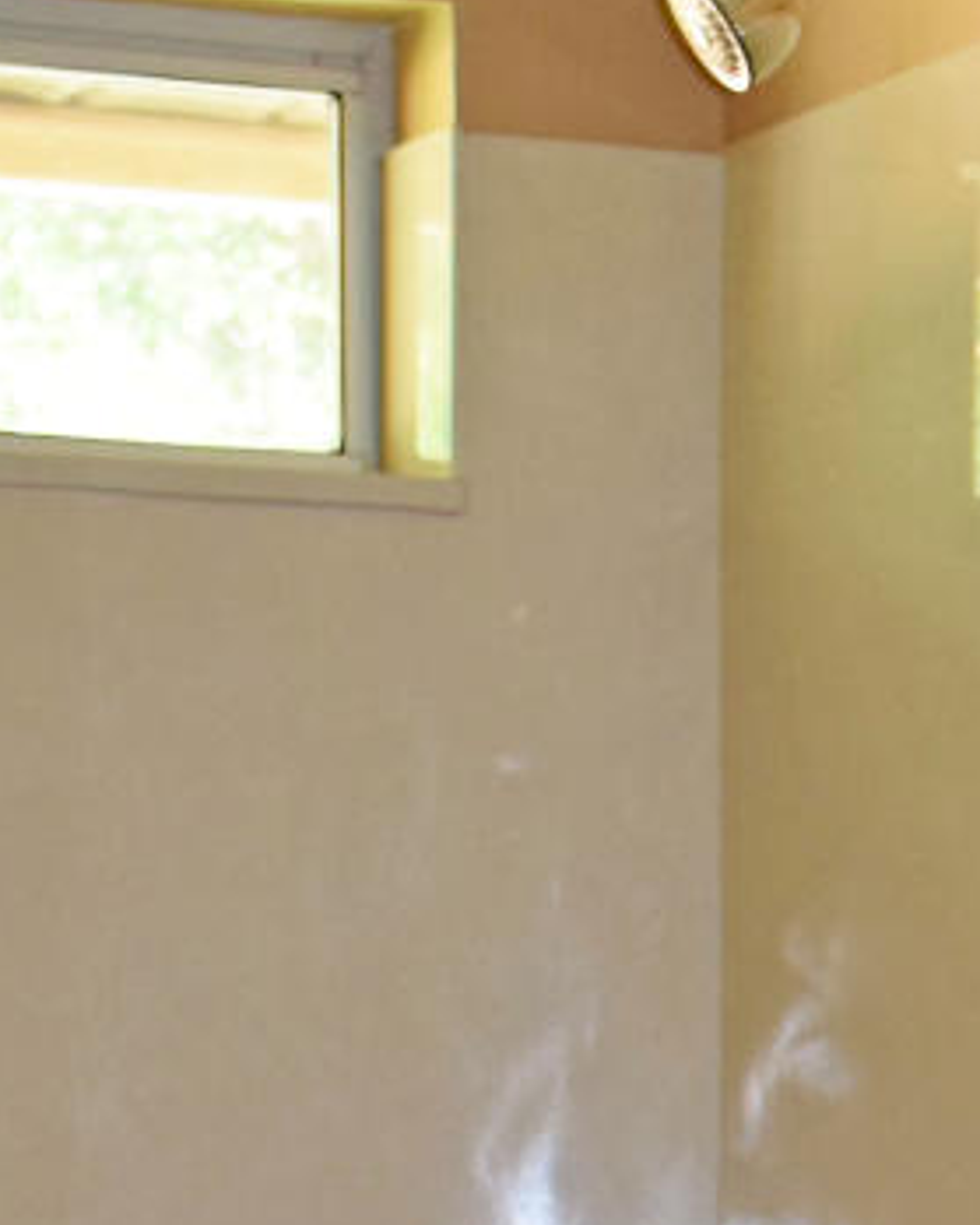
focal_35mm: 186
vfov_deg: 9.9
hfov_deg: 8.1
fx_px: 6735
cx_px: 1512
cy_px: 2088
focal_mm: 23
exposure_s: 1/60
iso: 800
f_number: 3.8
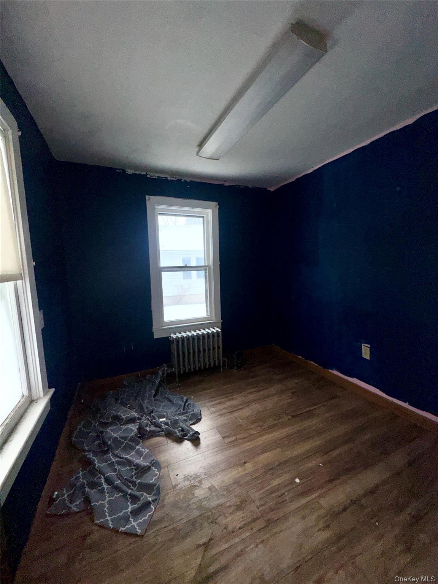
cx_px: 219
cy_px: 292
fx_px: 236
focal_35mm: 14
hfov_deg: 85.7
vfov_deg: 102.1
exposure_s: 1/174
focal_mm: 2.22
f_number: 2.2
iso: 32
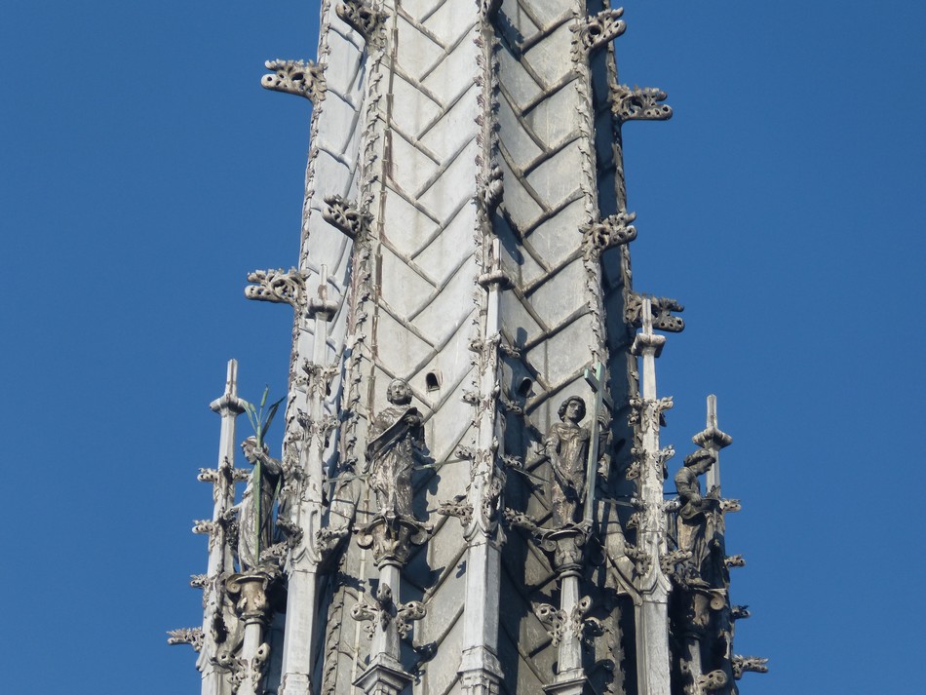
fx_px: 16857
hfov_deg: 3.1
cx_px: 463
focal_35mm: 630
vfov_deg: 2.4
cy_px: 348
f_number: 5.2
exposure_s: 1/640
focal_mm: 108
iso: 100
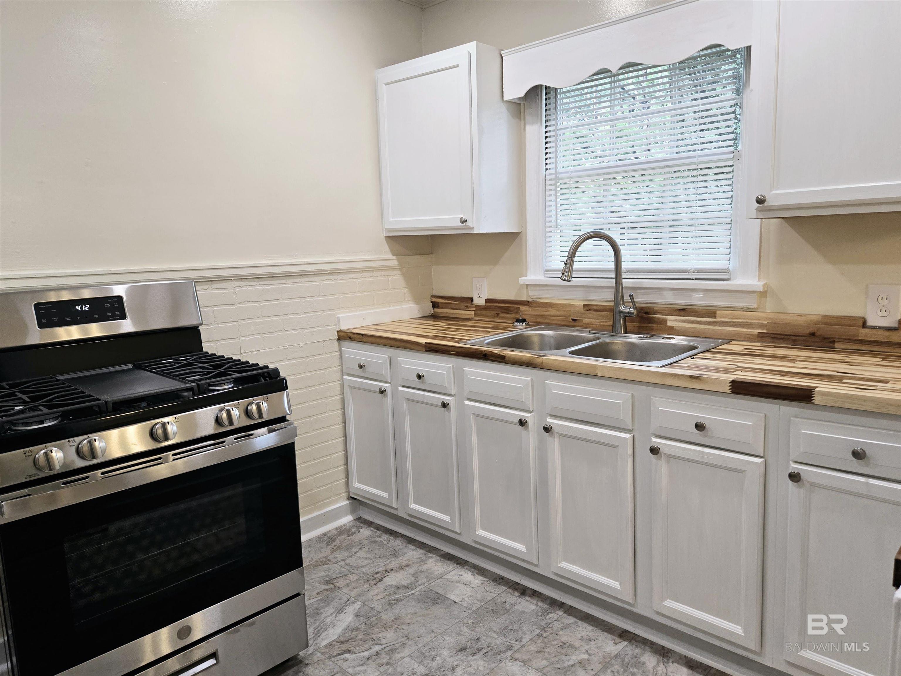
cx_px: 450
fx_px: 599
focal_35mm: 23
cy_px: 338
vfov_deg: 58.9
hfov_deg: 73.9
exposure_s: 1/120
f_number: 1.8
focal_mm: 5.4
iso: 125
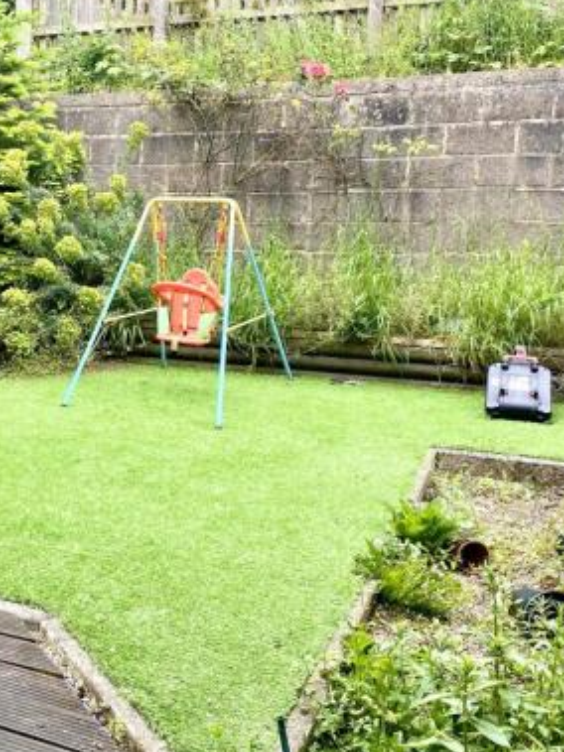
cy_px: 348
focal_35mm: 40
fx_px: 869
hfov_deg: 34.5
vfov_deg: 46.8
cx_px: 86
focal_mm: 4.25
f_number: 1.8
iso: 32
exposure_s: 1/223
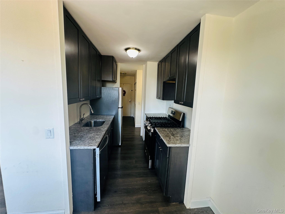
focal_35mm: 14
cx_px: 142
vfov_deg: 85.7
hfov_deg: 102.1
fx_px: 115
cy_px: 107
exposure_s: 1/60
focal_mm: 2.22
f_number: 2.2
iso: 200
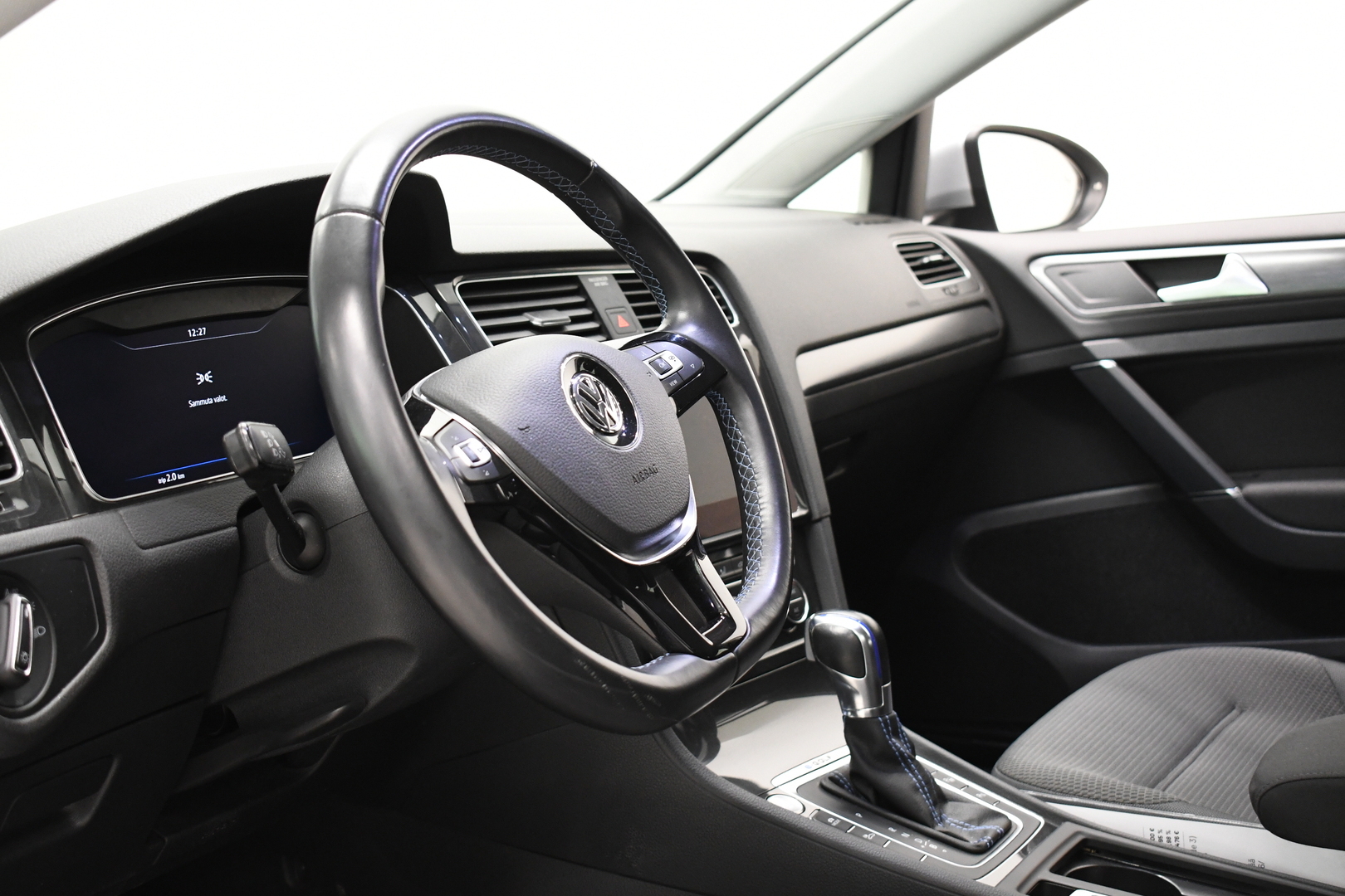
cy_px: 448
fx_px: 1943
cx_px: 672
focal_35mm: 52
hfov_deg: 38.2
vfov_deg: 26.0
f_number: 4.5
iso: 2500
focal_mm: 35
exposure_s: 1/25
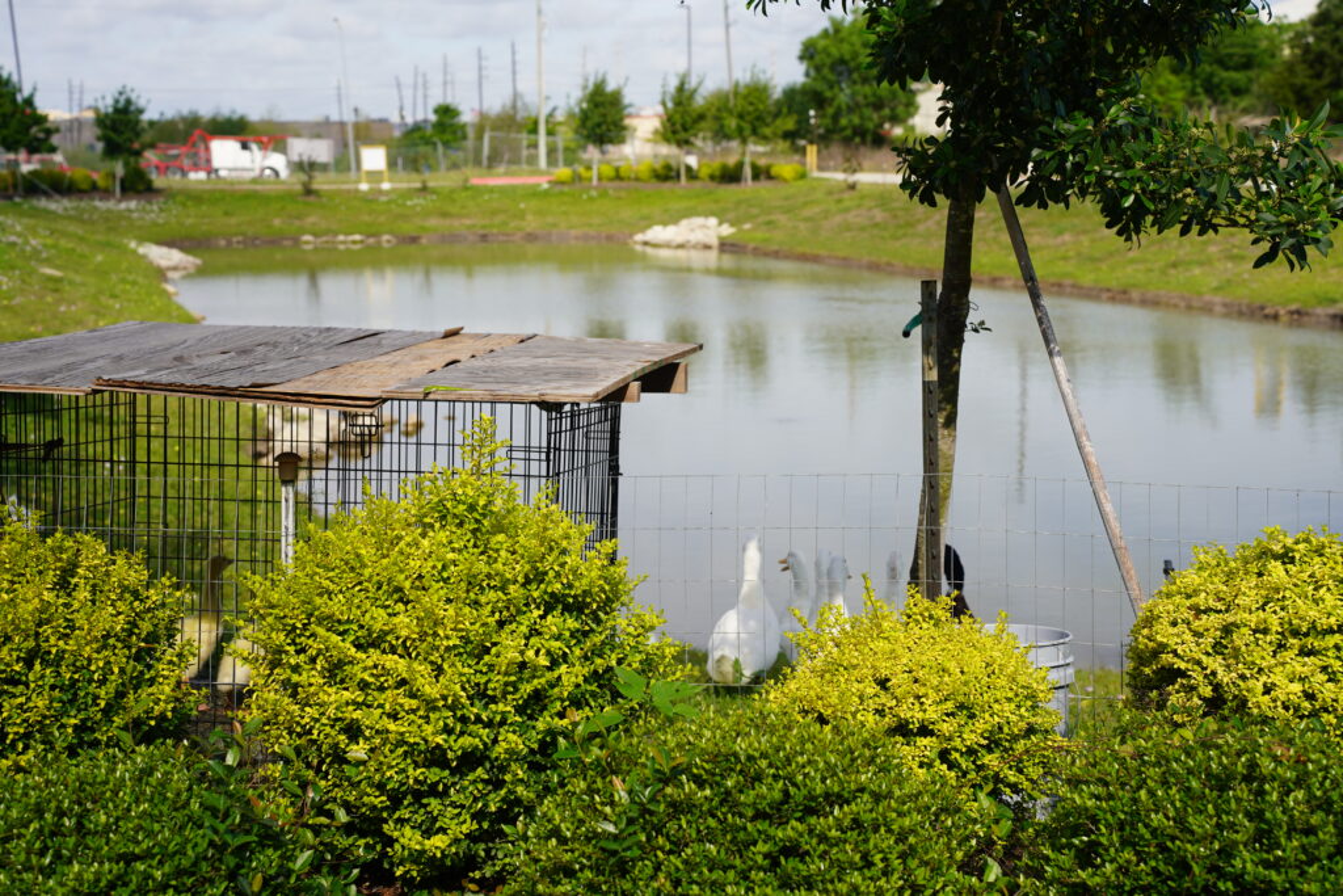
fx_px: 1791
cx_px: 672
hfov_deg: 41.1
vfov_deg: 28.1
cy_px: 448
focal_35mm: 48
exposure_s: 1/640
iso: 100
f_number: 5
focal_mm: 48
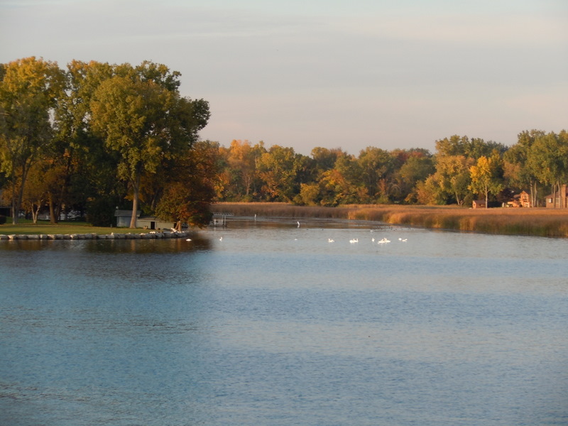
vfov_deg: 8.9
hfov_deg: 11.9
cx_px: 284
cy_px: 213
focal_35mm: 166
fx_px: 2724
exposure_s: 1/125
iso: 100
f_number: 5.5
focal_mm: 29.8
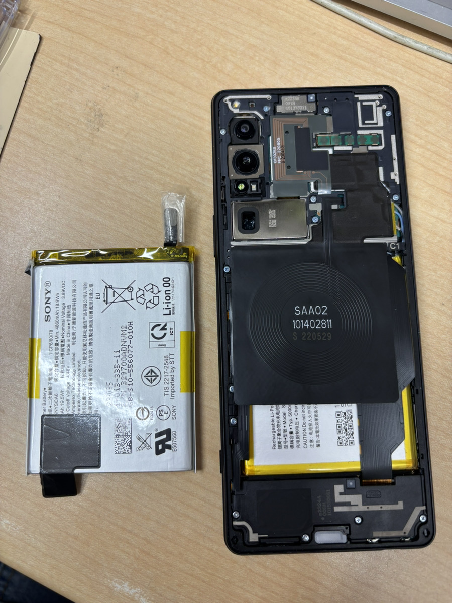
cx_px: 226
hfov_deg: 53.1
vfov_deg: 67.3
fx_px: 453
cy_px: 302
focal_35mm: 26
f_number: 1.6
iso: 50
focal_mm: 5.96
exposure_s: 1/100
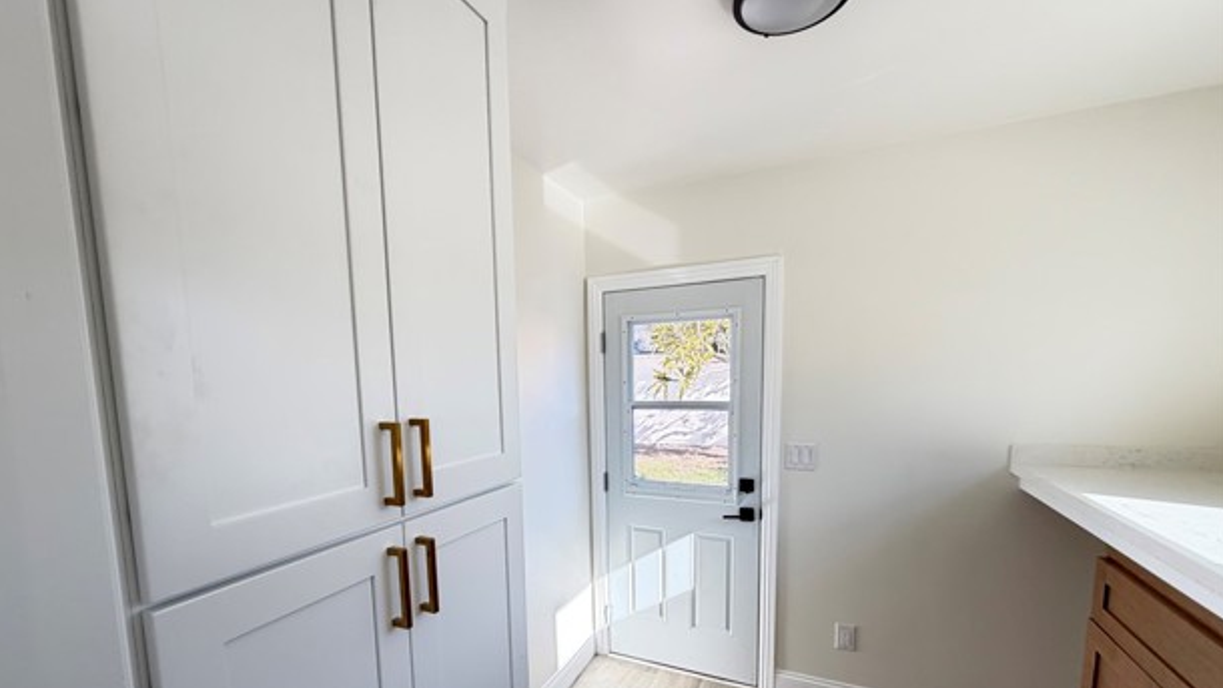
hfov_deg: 99.3
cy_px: 429
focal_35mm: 16
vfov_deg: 66.1
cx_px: 589
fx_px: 519
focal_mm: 2.22
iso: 80
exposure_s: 1/121
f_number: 2.2
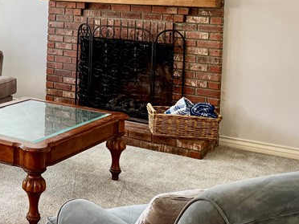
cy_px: 5
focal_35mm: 66
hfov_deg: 27.5
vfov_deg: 21.5
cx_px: -8
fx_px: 570
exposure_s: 1/120
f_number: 1.78
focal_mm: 6.76
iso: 200
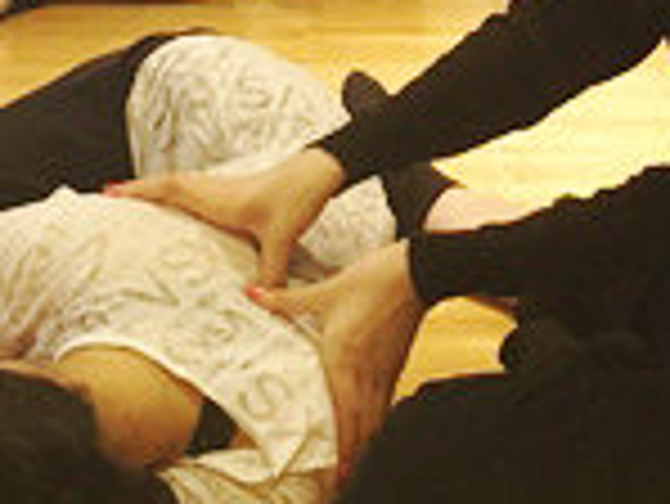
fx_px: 2266
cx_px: 486
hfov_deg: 16.7
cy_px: 50
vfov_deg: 12.6
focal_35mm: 117
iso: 250
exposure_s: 1/33
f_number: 2.2
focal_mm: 4.15
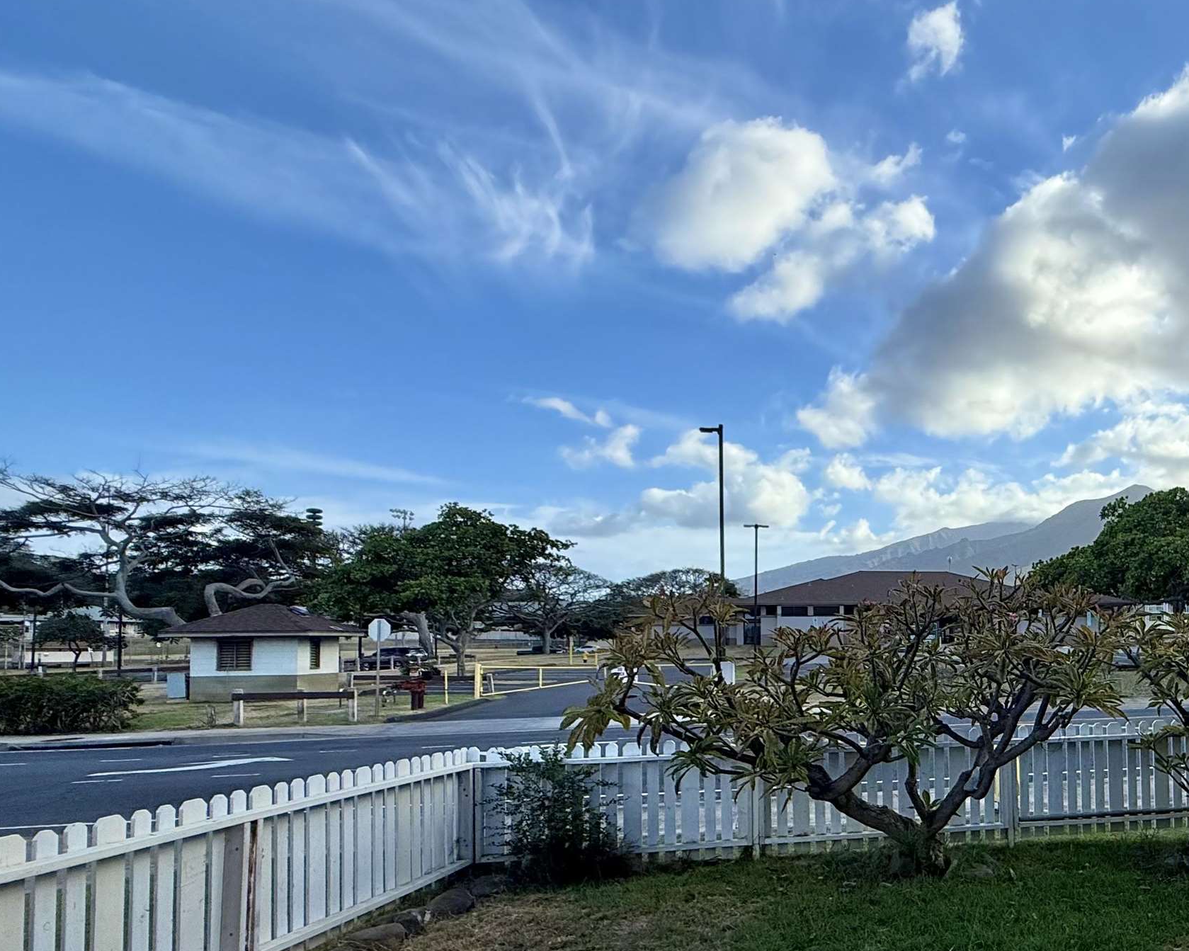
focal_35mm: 25
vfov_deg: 55.9
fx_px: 880
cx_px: 982
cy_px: 616
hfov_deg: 61.4
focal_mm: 2.22
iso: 50
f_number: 2.2
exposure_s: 1/1795
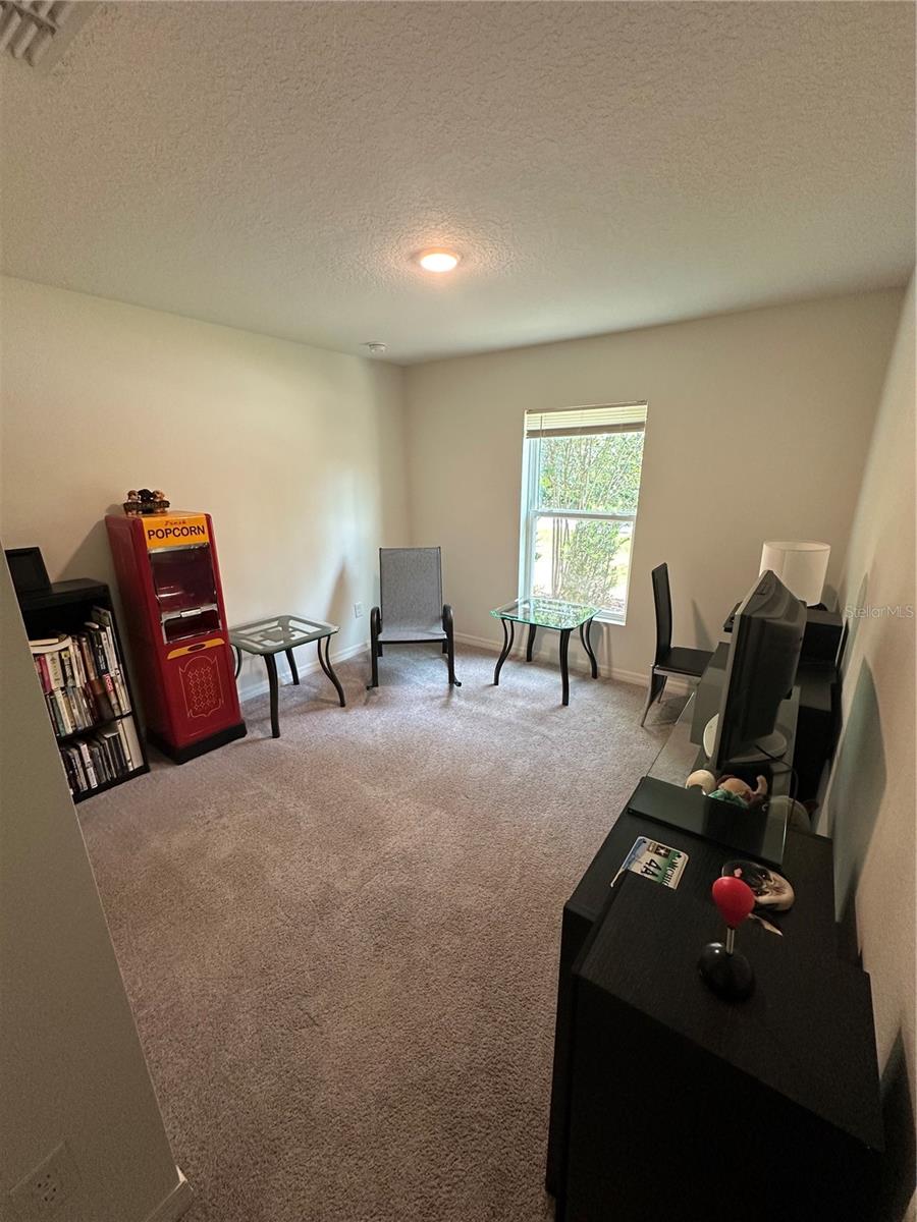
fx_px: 494
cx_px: 458
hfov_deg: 85.7
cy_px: 611
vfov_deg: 102.1
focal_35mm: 14
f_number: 2.2
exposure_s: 1/120
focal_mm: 2.22
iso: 250
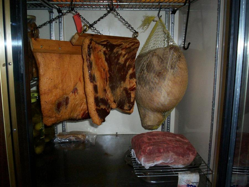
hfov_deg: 51.4
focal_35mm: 36
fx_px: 259
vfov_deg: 39.7
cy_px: 94
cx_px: 124
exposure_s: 1/64
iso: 140
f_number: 4.5
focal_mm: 5.9
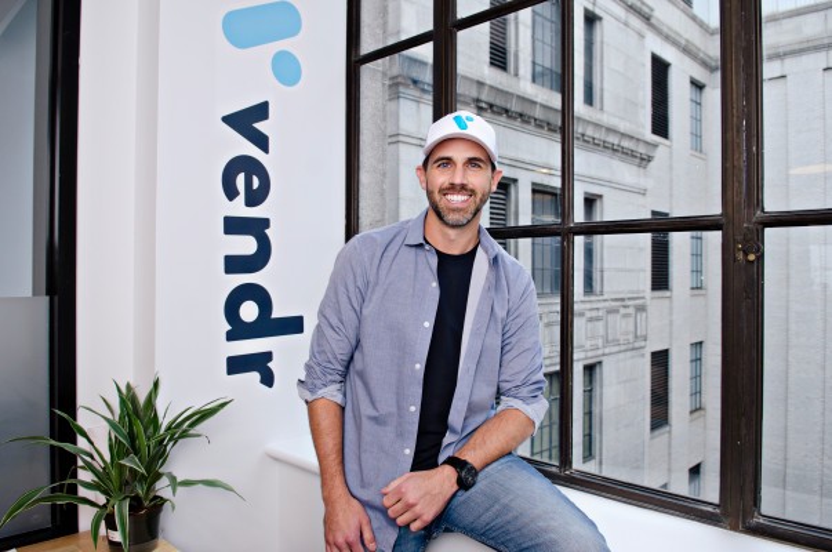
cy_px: 276
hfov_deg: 67.5
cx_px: 416
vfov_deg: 47.8
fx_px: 623
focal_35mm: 27
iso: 200
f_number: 5
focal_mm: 18
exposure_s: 1/60
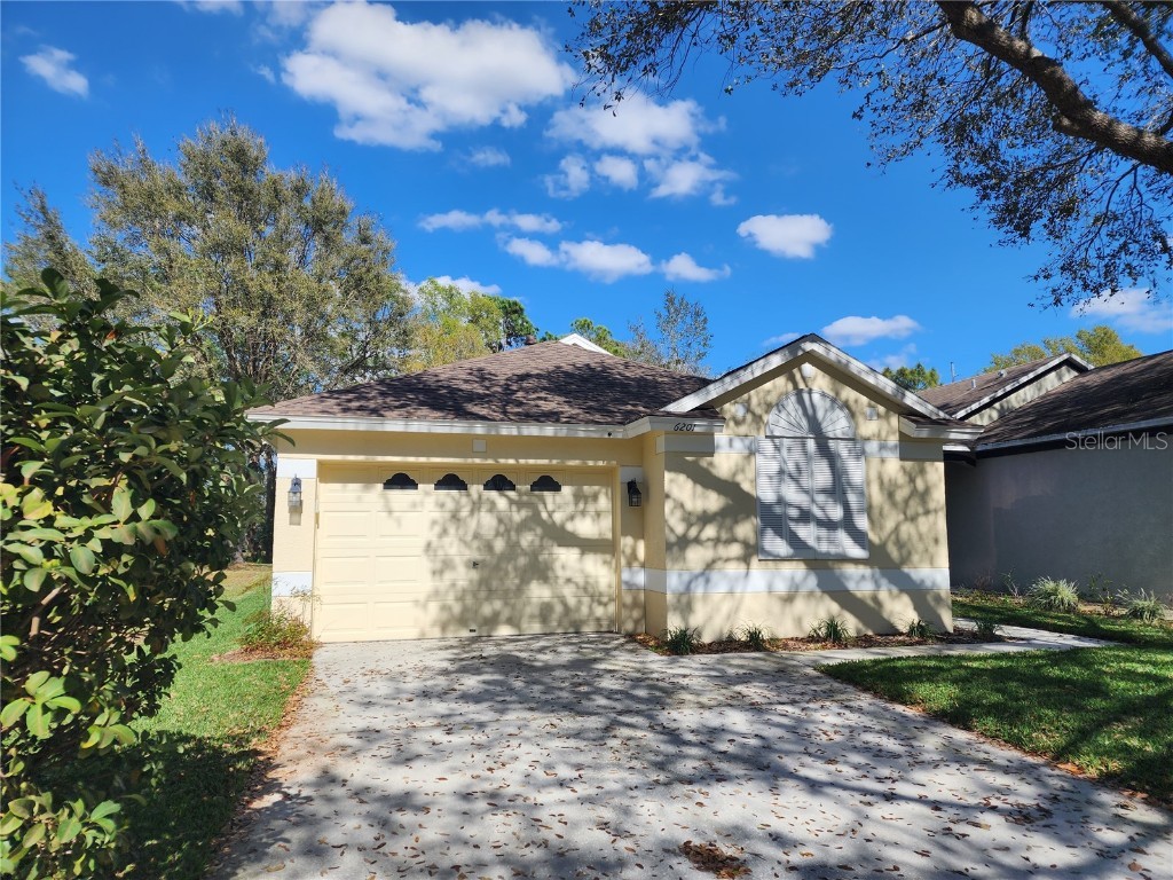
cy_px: 440
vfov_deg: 58.9
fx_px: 779
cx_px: 586
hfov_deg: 73.9
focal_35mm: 23
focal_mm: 6.4
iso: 12
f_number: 1.8
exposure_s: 1/1457
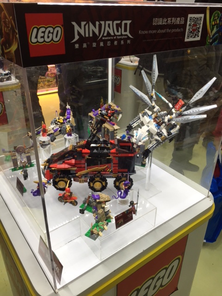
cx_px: 111
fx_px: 248
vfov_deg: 61.7
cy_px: 148
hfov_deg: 48.2
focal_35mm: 29
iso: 50
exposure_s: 1/120
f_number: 2.2
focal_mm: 4.15
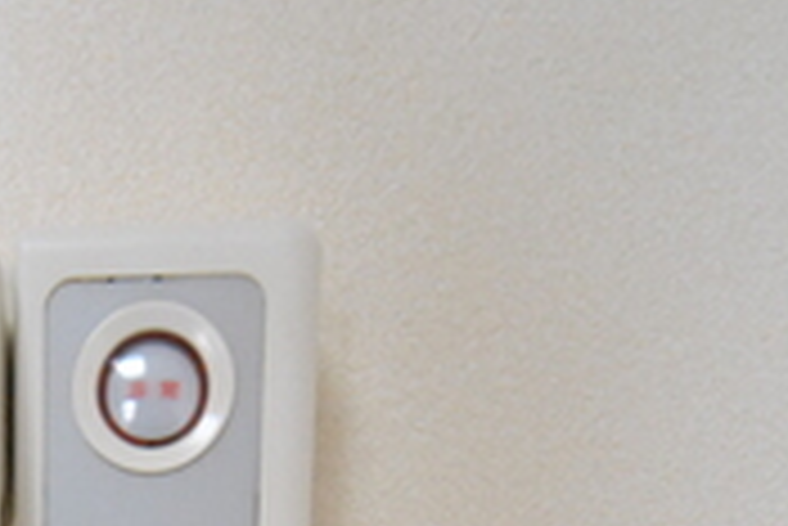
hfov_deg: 40.3
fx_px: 964
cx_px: 45
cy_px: 863
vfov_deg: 22.6
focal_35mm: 44
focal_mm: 8
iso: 1600
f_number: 5
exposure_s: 1/100
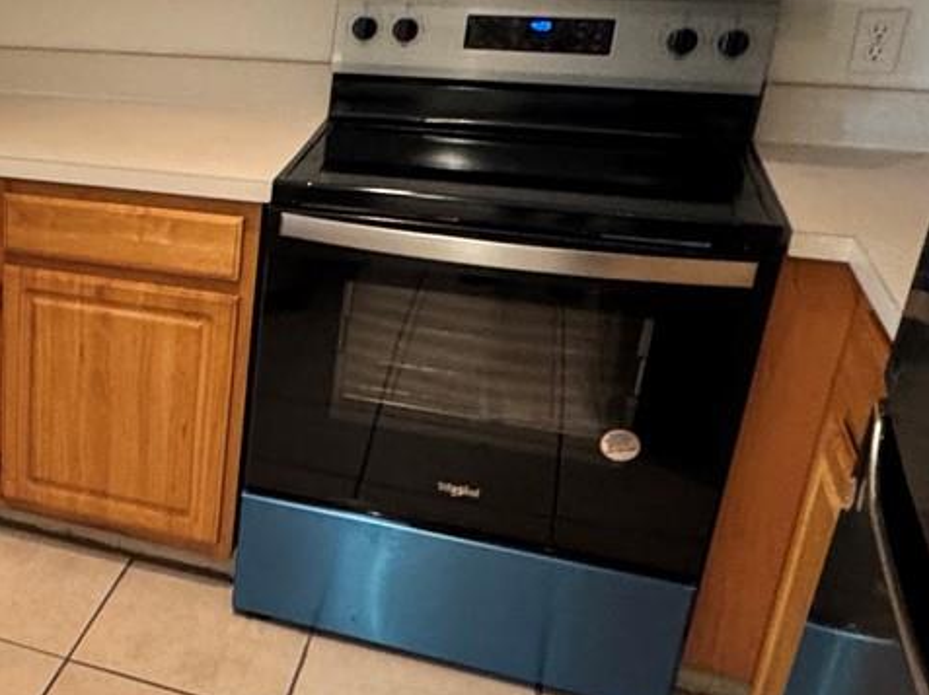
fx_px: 1260
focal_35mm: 47
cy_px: 325
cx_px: -129
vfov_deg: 30.8
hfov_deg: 34.2
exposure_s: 1/60
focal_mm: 2.22
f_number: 2.2
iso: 400
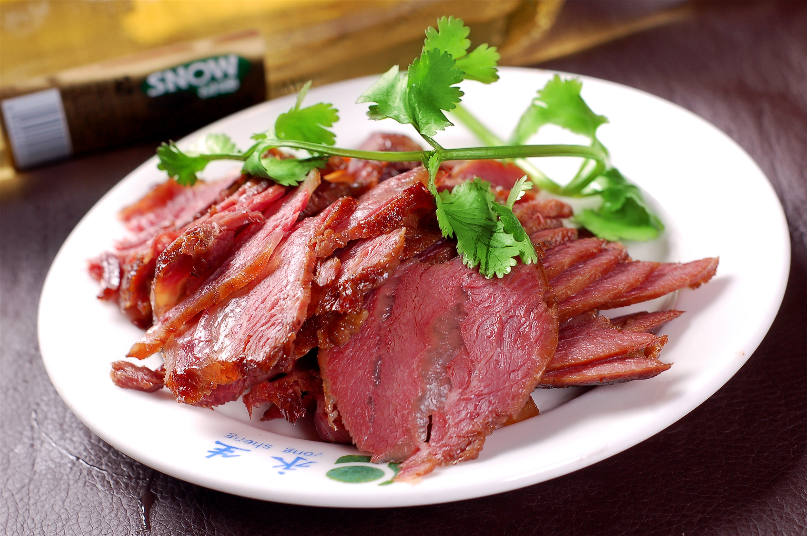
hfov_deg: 27.0
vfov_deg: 18.1
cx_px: 404
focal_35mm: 75
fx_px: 1680
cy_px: 268
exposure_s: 1/200
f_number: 5.6
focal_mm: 50
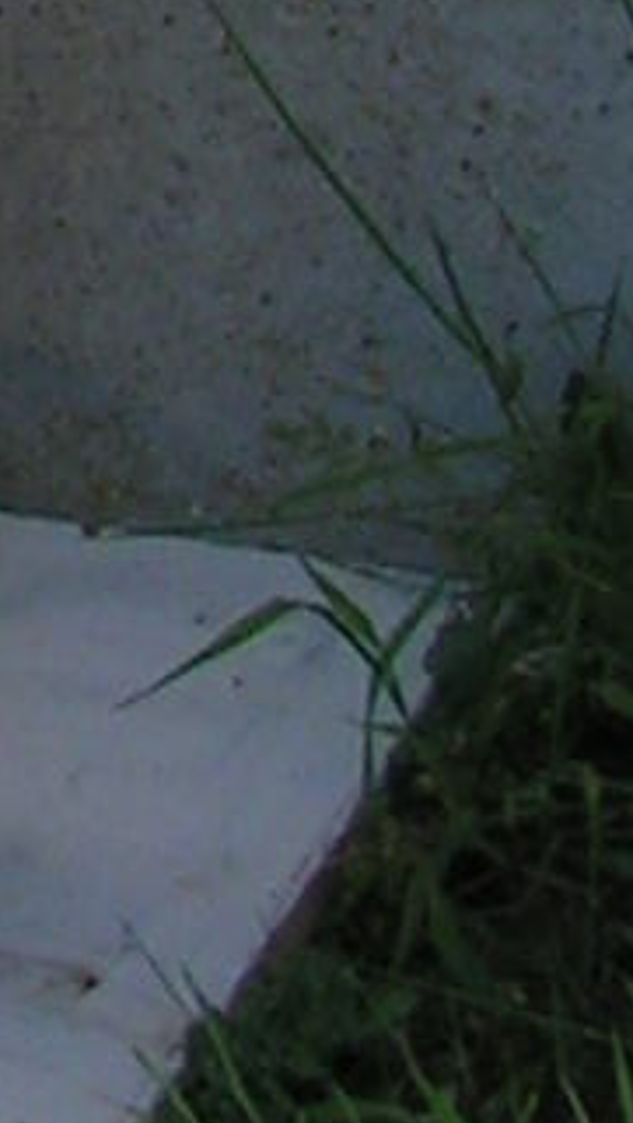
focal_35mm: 264
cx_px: -1738
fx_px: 7863
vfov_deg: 7.8
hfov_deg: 4.3
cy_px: -1032
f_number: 5
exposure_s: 1/125
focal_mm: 5.8
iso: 50
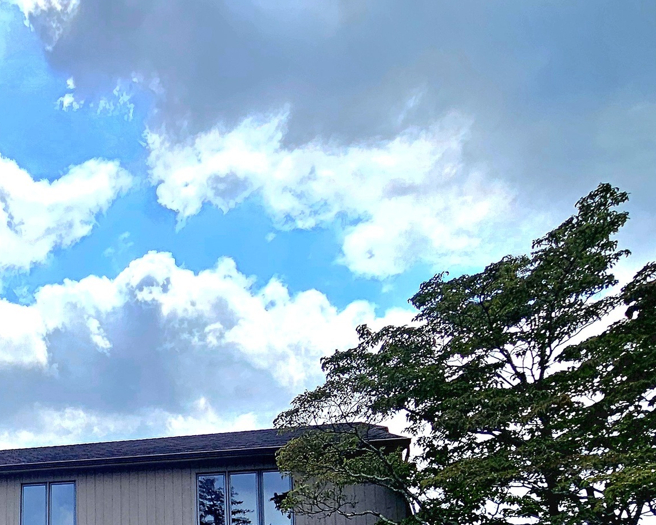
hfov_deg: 43.9
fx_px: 660
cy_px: 589
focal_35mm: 34
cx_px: -21
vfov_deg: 36.2
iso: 50
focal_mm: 2.2
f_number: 2.2
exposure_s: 1/3333
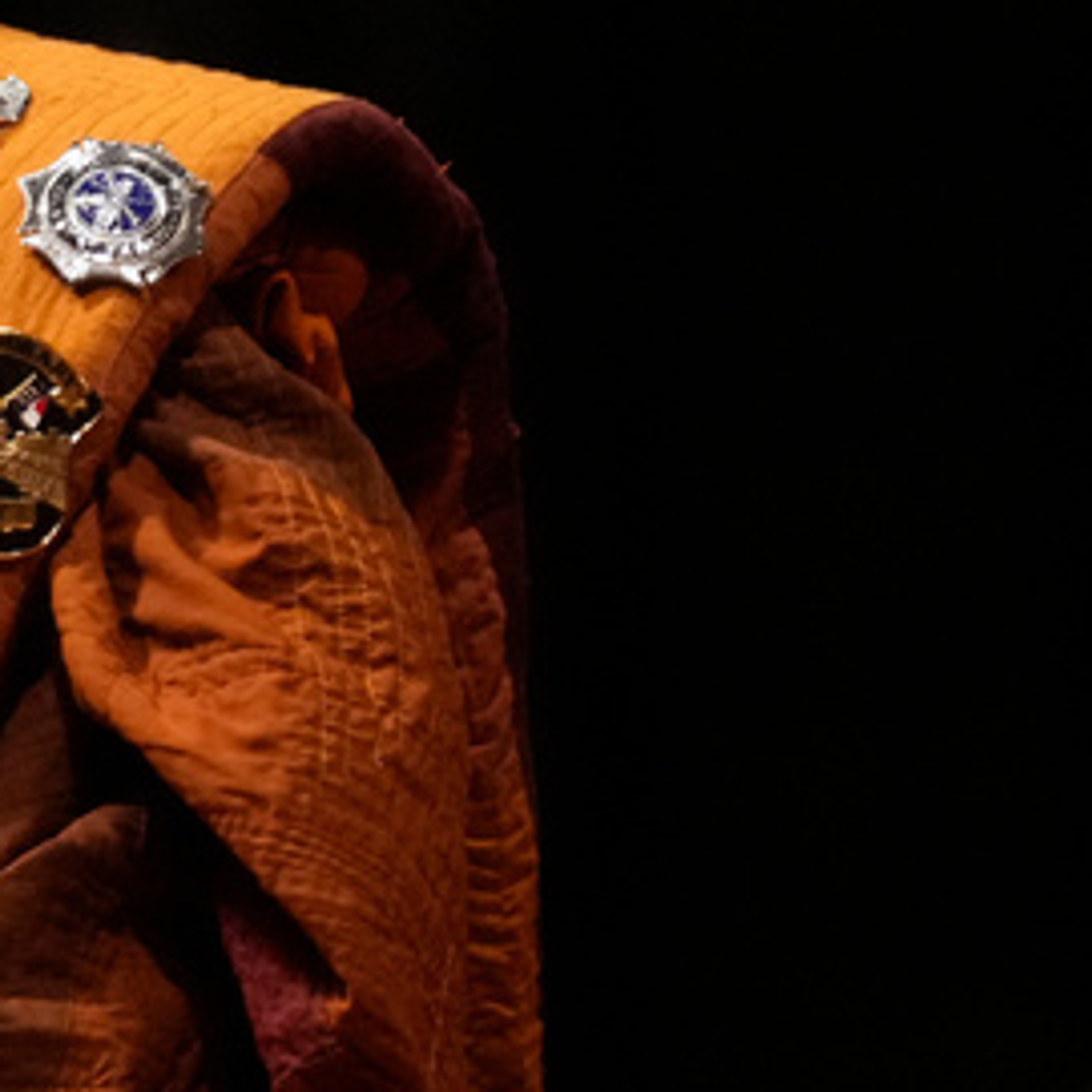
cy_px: 494
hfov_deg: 1.8
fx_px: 34334
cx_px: -931
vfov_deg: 1.8
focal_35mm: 962
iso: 6400
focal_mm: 200
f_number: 2.8
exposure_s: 1/1250
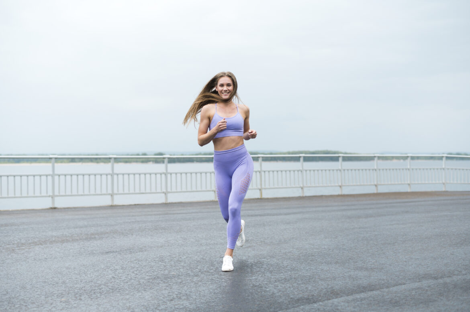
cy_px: 156
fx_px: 652
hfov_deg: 39.6
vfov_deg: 26.9
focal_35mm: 50
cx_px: 235
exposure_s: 1/2000
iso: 500
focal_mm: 50
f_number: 2.8
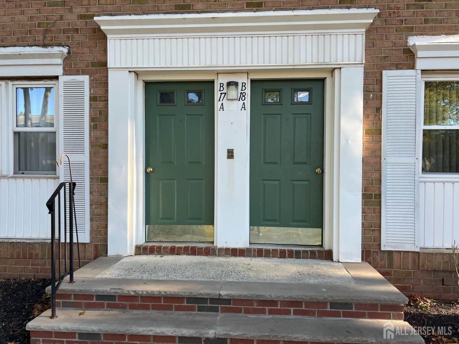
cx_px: 230
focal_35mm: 26
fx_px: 345
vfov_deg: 53.1
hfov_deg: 67.3
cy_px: 172
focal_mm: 5.7
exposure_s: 1/450
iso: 50
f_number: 1.5
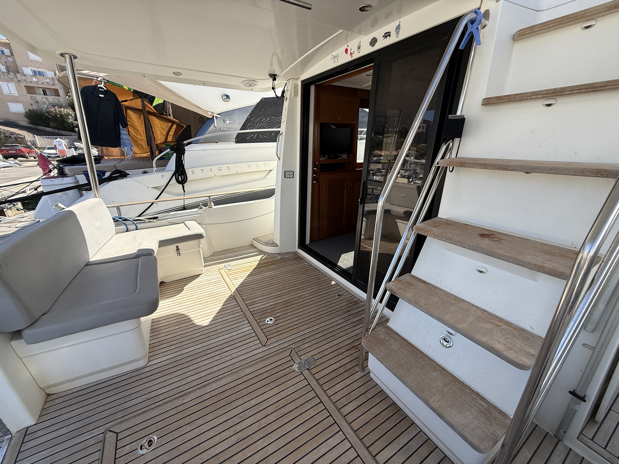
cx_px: 310
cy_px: 232
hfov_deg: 102.1
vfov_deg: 85.7
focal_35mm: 14
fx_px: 250
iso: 50
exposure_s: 1/942
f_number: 2.2
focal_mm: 2.22
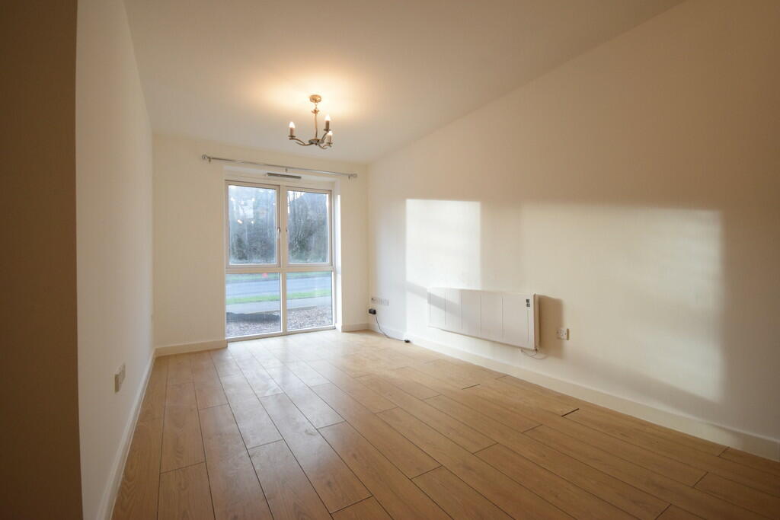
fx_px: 325
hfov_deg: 100.4
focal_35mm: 15
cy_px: 260
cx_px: 390
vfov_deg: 77.3
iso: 1250
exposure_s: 1/320
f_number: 4.5
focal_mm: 10
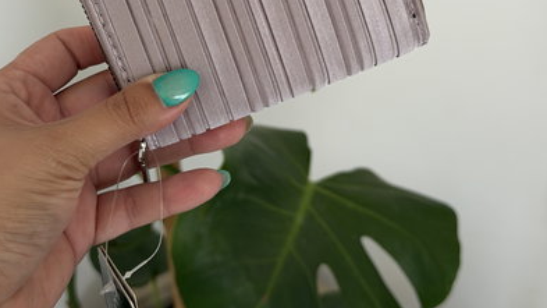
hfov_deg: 29.7
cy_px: 12
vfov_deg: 16.7
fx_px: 1030
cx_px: 273
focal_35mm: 71
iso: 125
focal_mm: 6.76
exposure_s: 1/60
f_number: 1.78
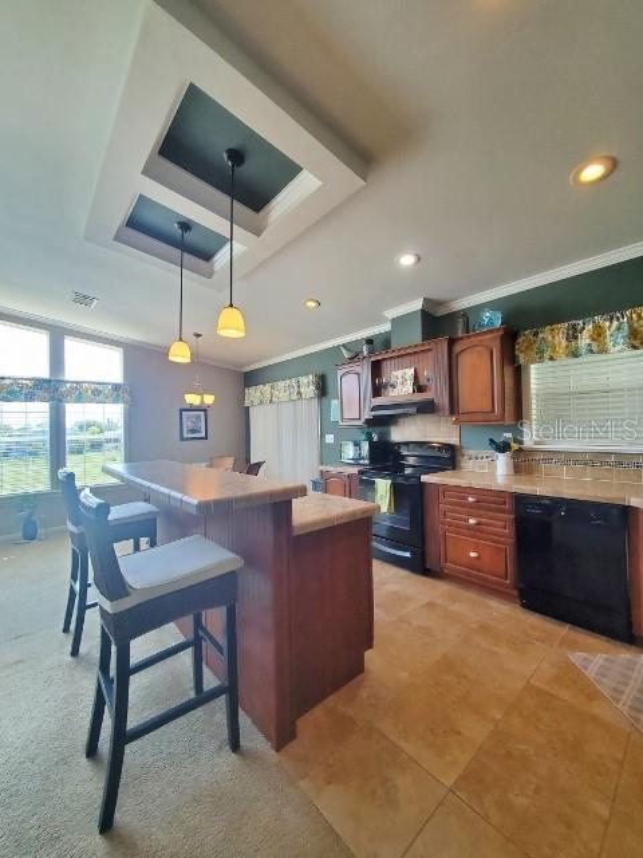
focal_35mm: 13
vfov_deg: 106.2
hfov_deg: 89.9
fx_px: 322
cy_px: 429
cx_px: 322
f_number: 2.2
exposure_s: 1/60
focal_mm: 1.8
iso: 125
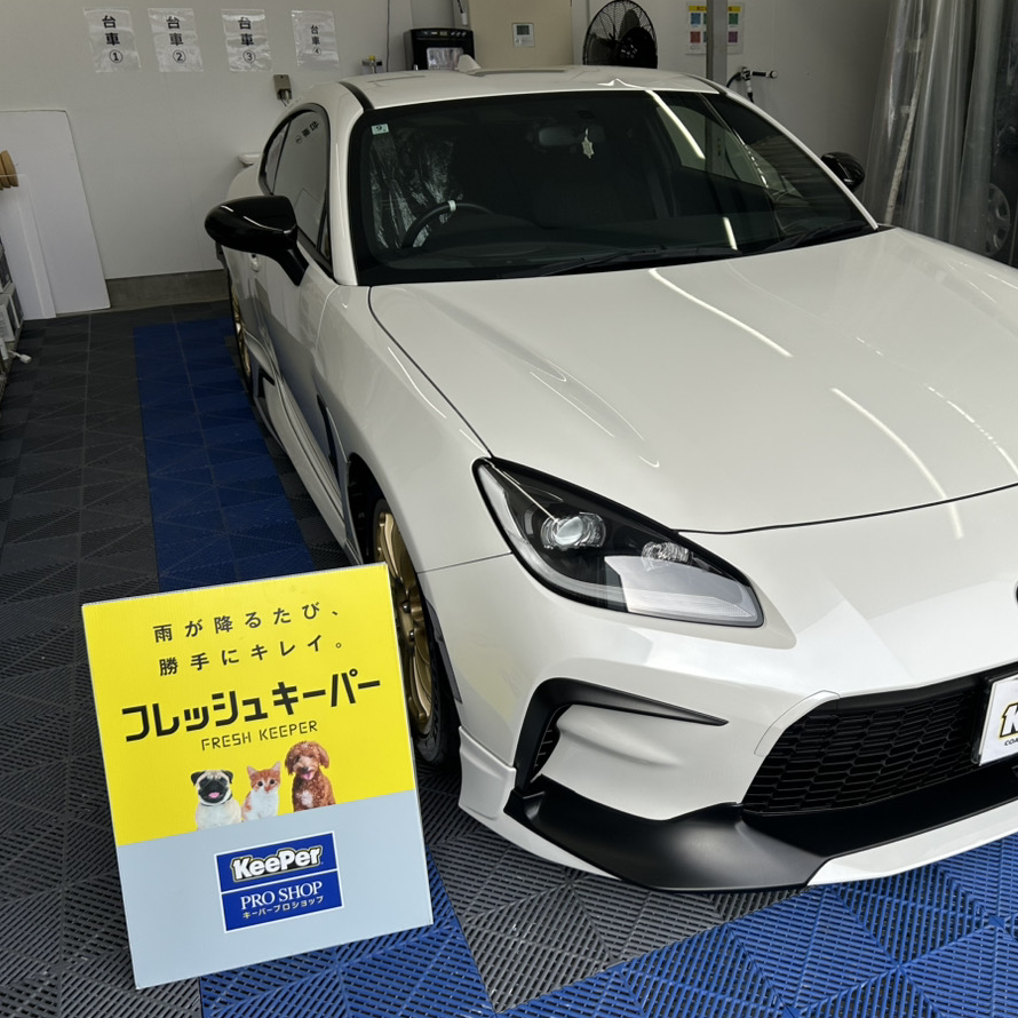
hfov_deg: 51.8
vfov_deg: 52.5
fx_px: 1031
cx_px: 651
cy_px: 504
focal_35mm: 31
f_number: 1.5
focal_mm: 5.7
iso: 50
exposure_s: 1/1575
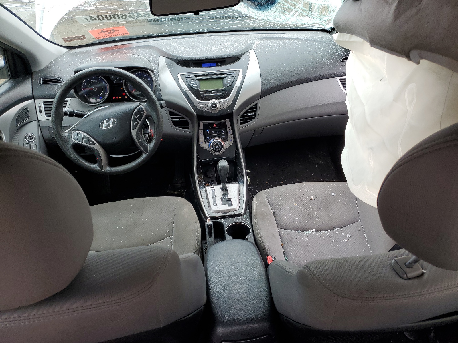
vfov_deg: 53.1
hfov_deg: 67.3
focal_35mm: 26
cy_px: 172
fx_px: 344
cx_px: 229
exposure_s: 1/143
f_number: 1.5
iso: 50
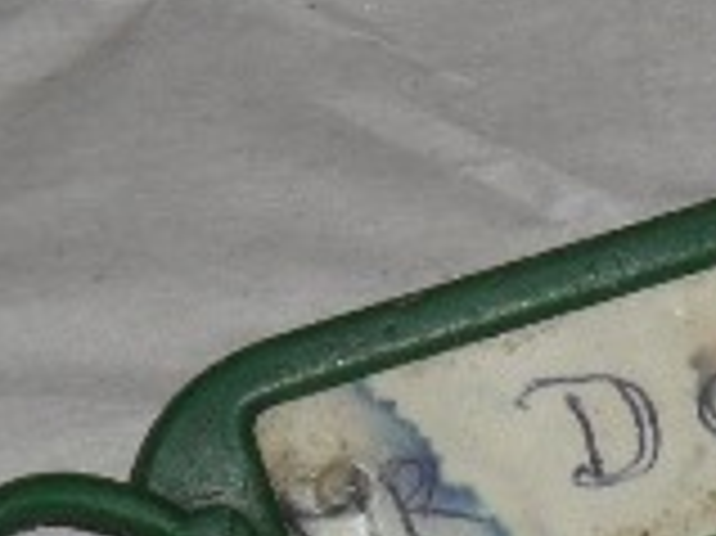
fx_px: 4712
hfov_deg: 8.6
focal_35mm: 228
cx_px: 856
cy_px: 653
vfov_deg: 6.5
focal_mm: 14.4
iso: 100
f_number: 12.9
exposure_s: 1/60
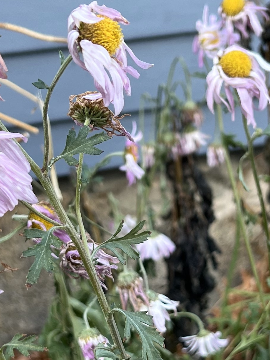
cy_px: 308
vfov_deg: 22.1
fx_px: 905
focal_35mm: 87
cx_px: 159
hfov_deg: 17.0
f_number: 1.5
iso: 40
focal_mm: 5.7
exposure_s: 1/121
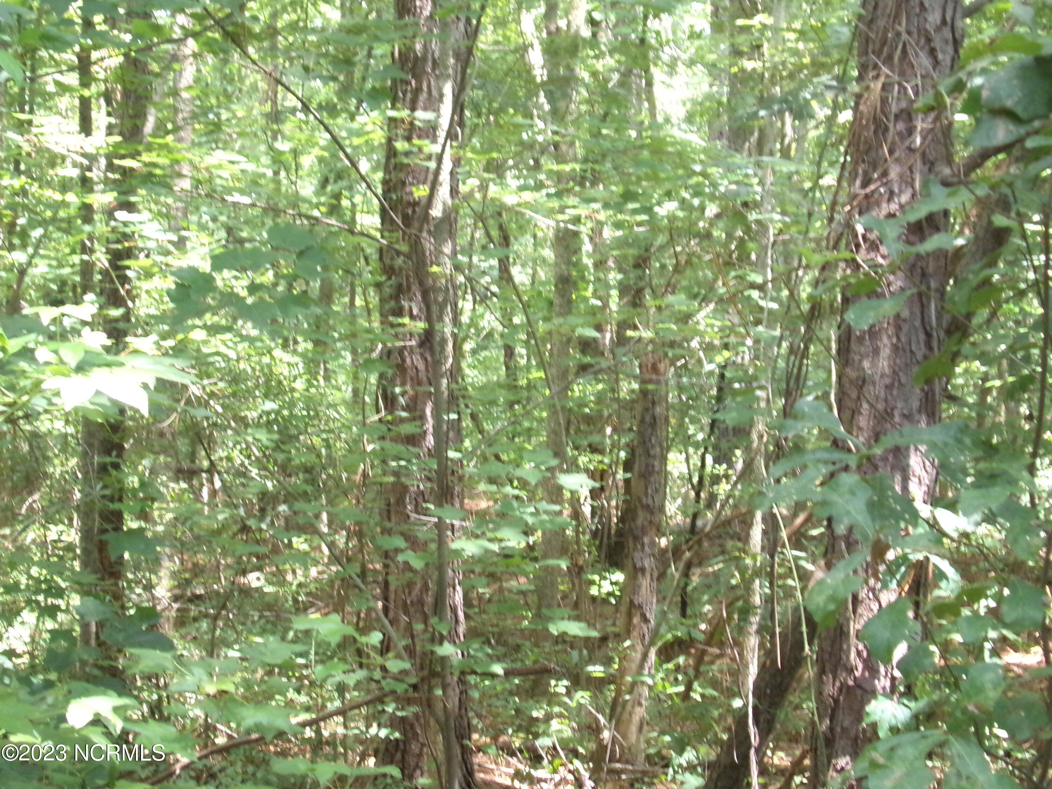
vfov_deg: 18.0
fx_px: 2492
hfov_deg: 23.8
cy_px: 394
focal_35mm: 82
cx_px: 526
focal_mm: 14.7
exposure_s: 1/60
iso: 667
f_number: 5
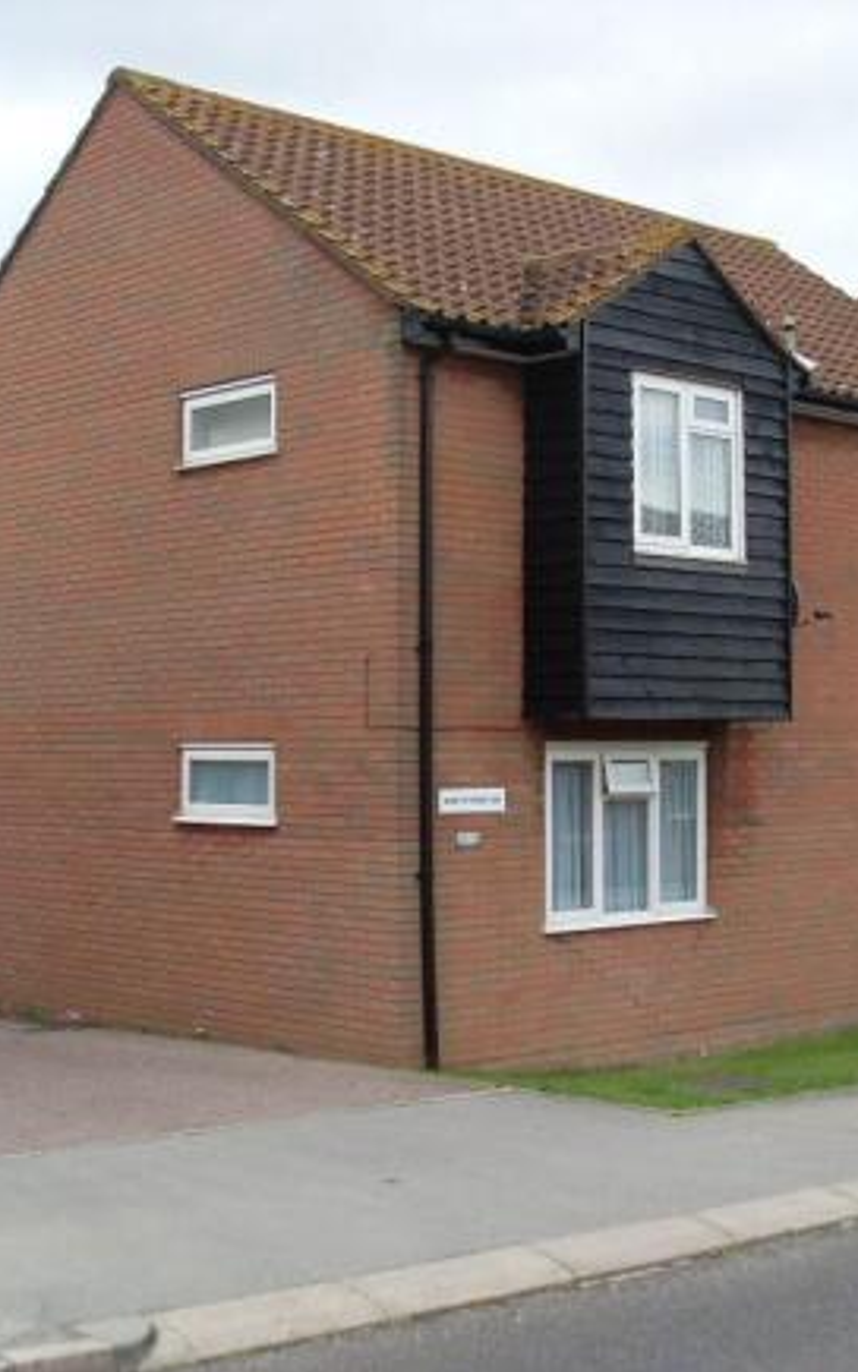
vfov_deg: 37.5
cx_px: 582
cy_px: 686
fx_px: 2020
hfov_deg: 23.9
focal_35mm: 54
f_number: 3
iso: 80
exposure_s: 1/250
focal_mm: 6.3
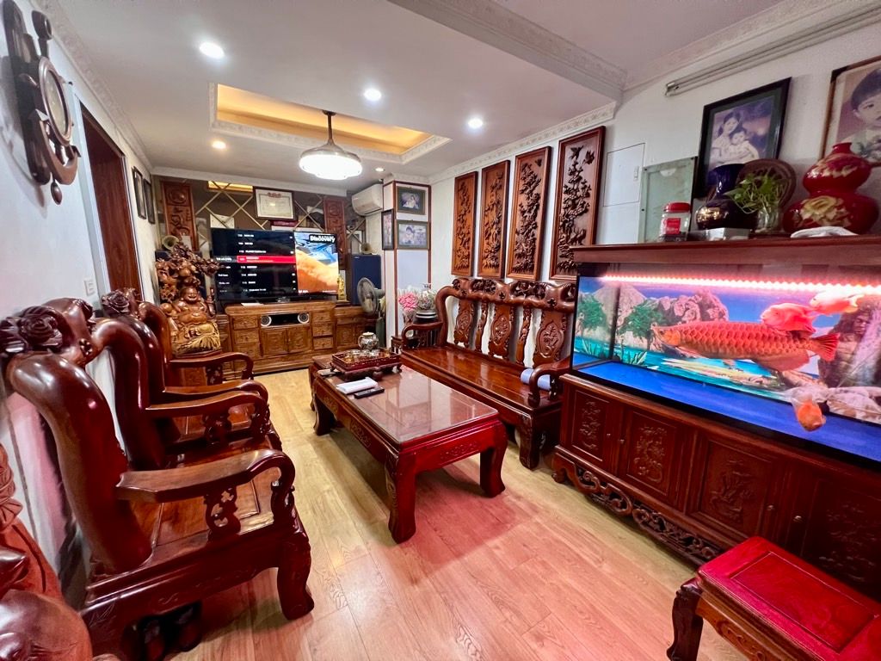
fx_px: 331
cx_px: 440
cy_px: 330
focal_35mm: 13
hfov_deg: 106.2
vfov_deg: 89.9
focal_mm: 1.57
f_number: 1.8
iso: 500
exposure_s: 1/50
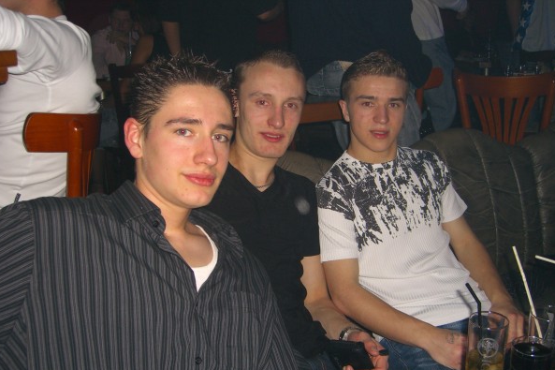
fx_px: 616
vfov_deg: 33.3
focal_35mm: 40
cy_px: 210
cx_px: 278
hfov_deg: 48.5
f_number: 2.8
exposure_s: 1/60
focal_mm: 7.9
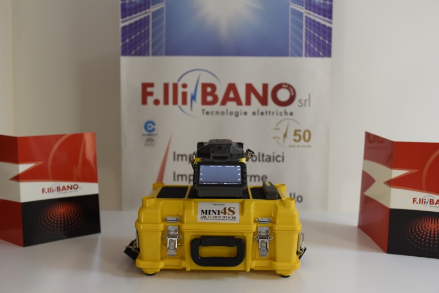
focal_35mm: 35
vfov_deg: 37.9
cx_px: 220
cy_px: 146
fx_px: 427
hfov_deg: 54.4
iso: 800
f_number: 2.8
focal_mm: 35
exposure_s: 1/160
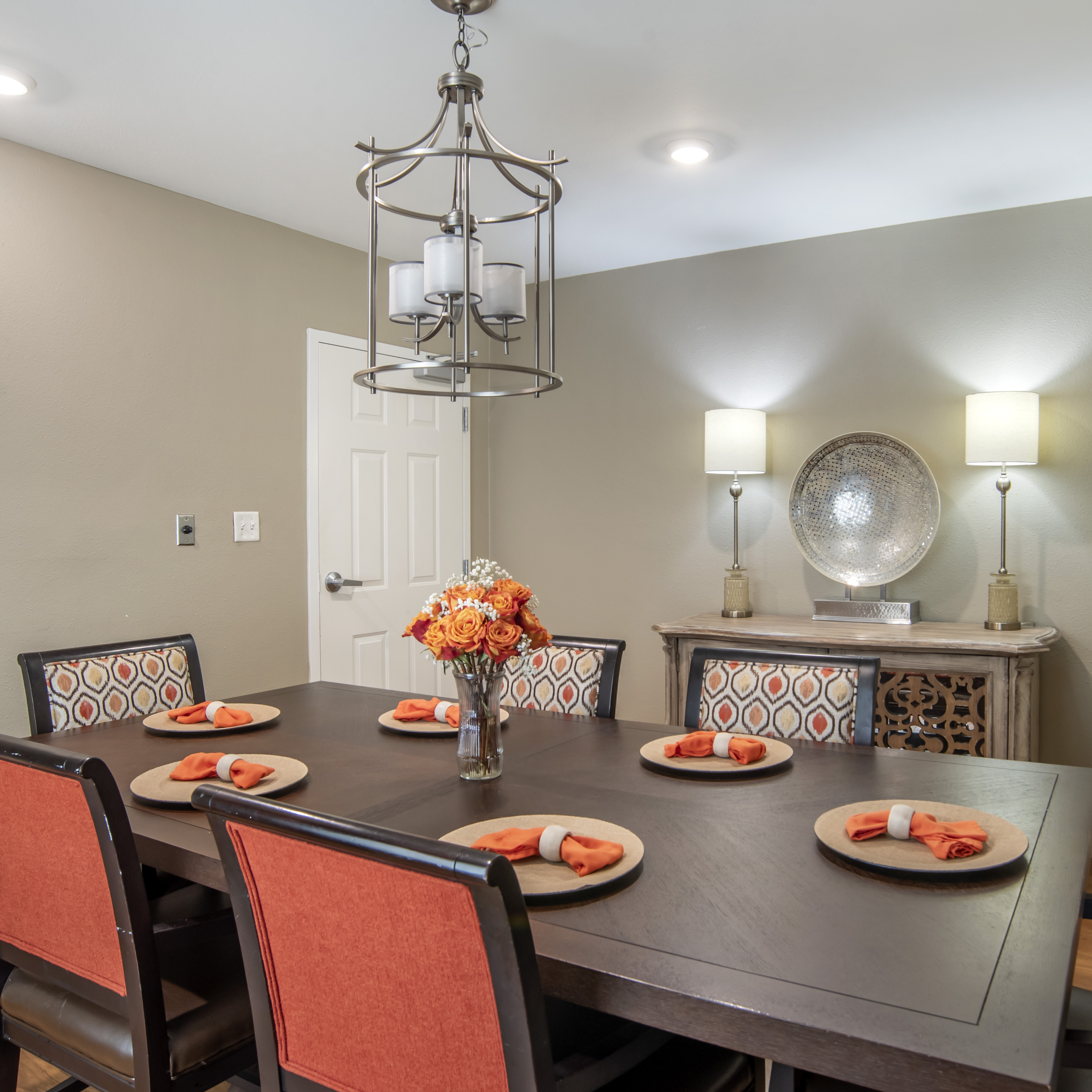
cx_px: 625
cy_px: 553
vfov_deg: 65.0
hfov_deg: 64.7
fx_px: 857
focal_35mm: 24
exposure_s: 1/8
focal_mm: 18
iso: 400
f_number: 10
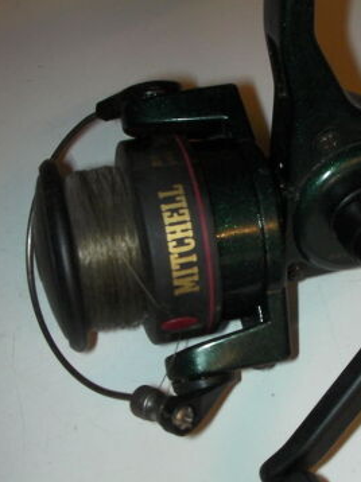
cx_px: 253
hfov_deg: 28.3
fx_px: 710
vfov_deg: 37.5
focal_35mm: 51
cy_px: 241
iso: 200
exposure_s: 1/30
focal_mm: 6.3
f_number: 5.6
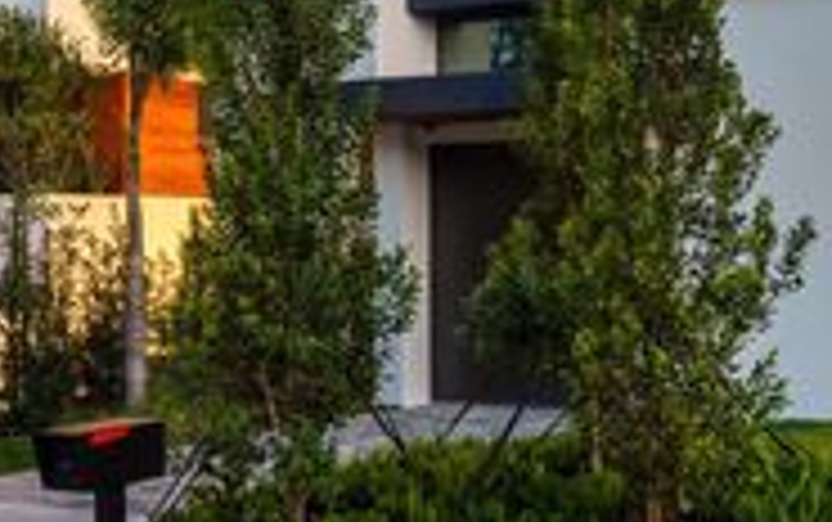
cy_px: 34
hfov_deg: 35.5
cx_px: 679
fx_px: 1248
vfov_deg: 22.9
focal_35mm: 55
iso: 400
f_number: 11
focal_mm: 20
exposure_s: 1/1.25
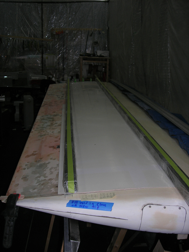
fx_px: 277
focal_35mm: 38
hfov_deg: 37.7
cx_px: 94
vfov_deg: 49.0
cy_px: 126
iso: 64
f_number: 2.8
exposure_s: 1/60.1
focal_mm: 7.8
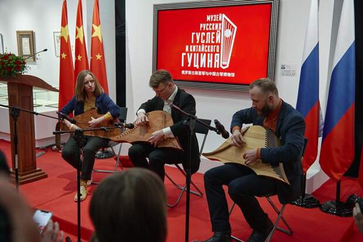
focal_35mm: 38
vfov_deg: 35.0
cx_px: 182
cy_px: 121
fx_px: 383
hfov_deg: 50.7
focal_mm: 38
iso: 800
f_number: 2.8
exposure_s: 1/125
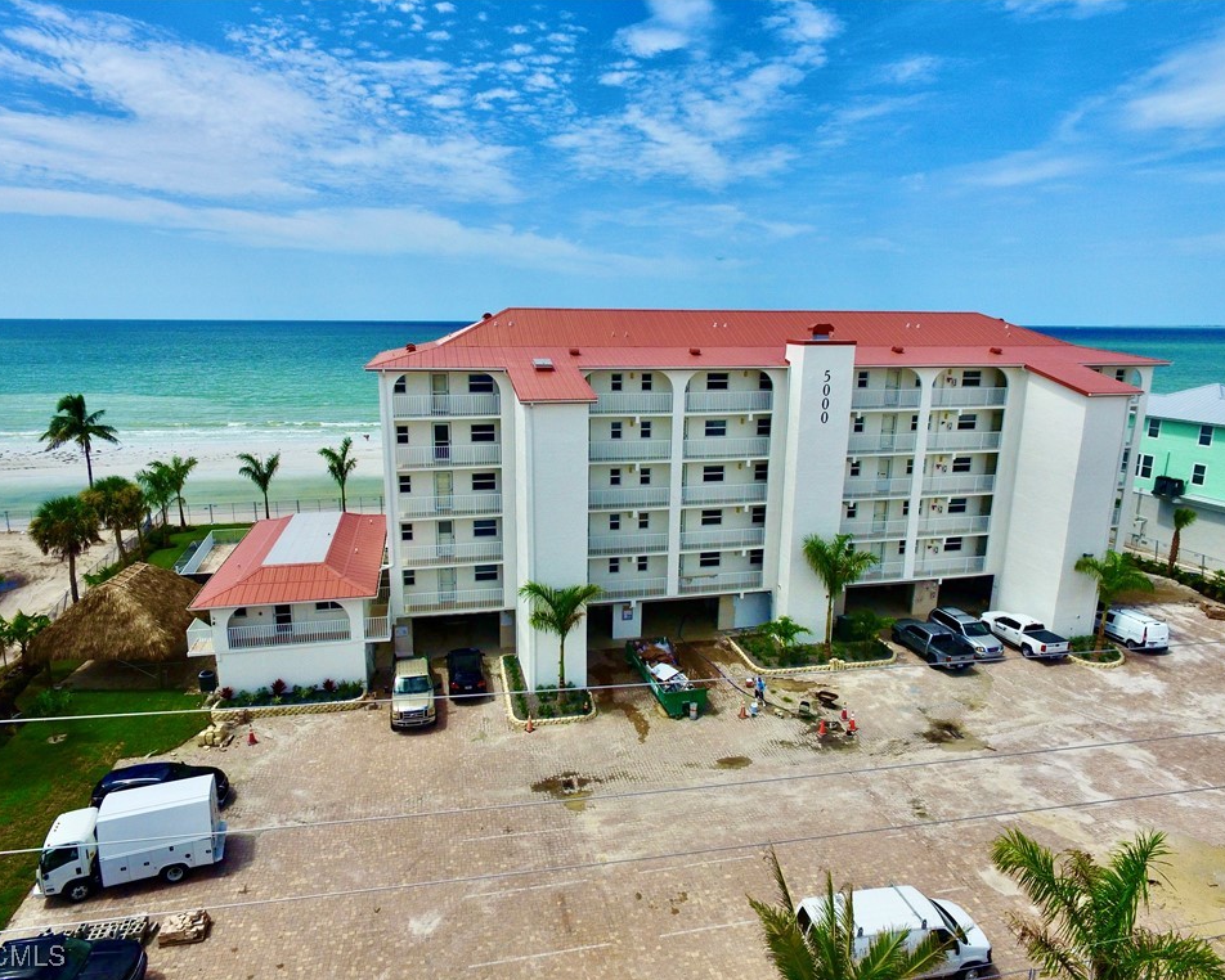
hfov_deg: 77.6
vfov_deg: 65.5
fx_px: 762
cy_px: 491
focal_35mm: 21
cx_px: 602
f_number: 2.8
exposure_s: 1/2410
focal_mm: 3.61
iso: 100
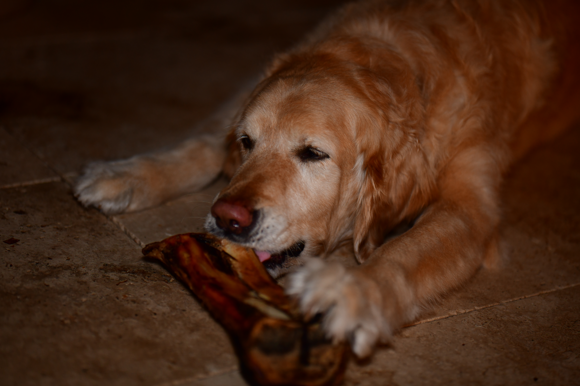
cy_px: 193
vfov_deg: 16.1
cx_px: 290
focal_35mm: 85
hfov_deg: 23.9
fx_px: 1369
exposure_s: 1/60
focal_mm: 85
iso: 800
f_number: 1.8
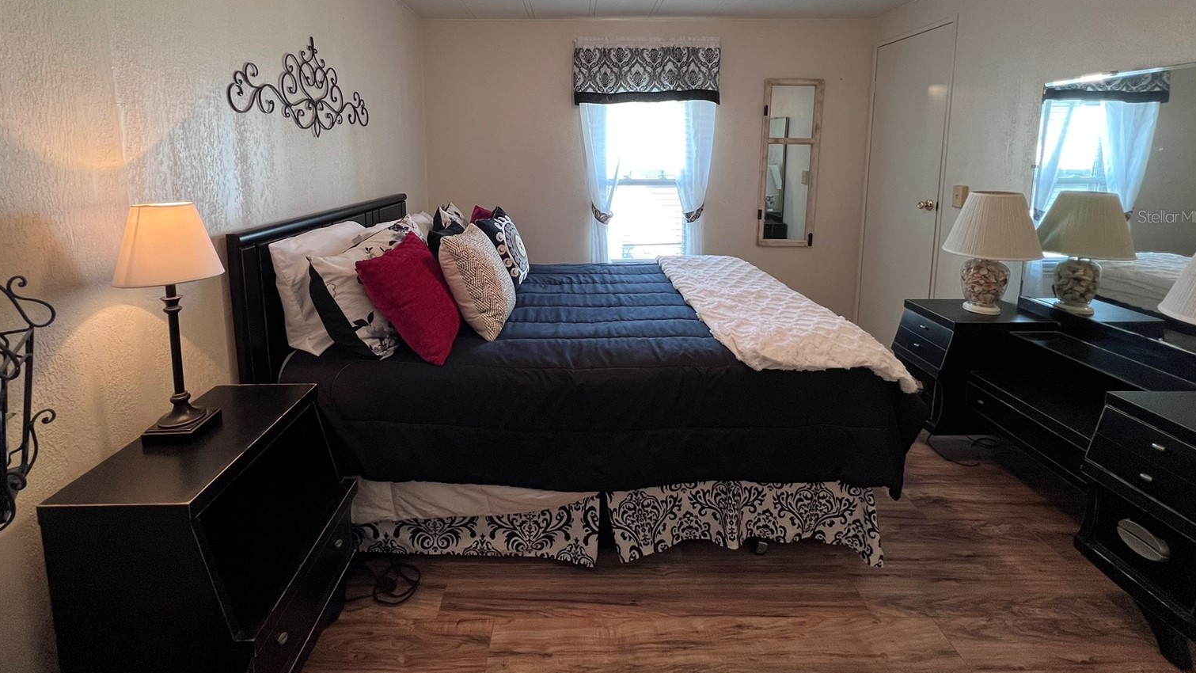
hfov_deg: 103.0
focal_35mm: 15
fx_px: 476
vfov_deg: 68.3
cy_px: 216
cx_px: 579
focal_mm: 1.57
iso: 200
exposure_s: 1/60
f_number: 1.8
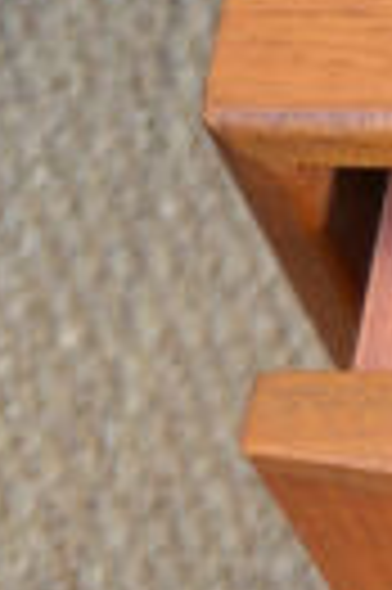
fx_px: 3373
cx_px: 1527
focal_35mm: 206
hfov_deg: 5.8
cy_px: 671
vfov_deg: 9.9
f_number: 3.5
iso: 100
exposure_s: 1/160
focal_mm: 20
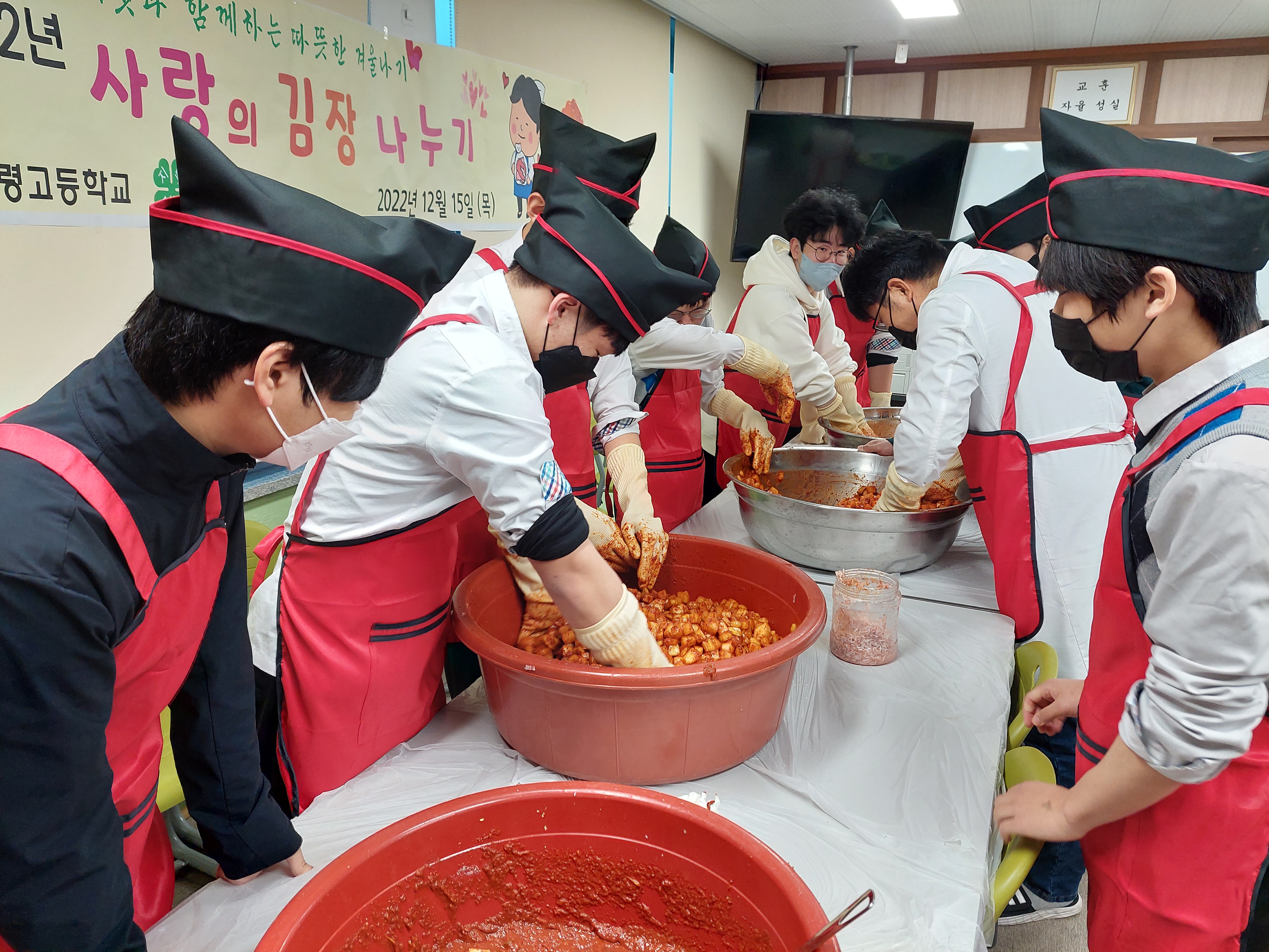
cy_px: 476
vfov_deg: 54.9
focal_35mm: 25
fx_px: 916
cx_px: 634
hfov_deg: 69.4
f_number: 1.8
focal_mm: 5.23
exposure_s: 1/50
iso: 125
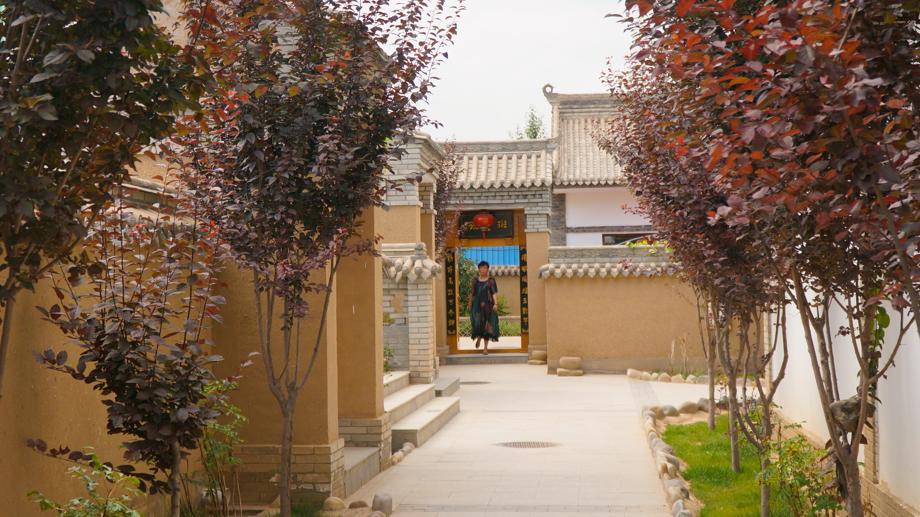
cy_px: 229
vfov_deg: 22.8
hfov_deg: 39.4
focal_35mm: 53
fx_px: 1283
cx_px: 459
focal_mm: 29
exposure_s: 1/1000
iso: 200
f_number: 4
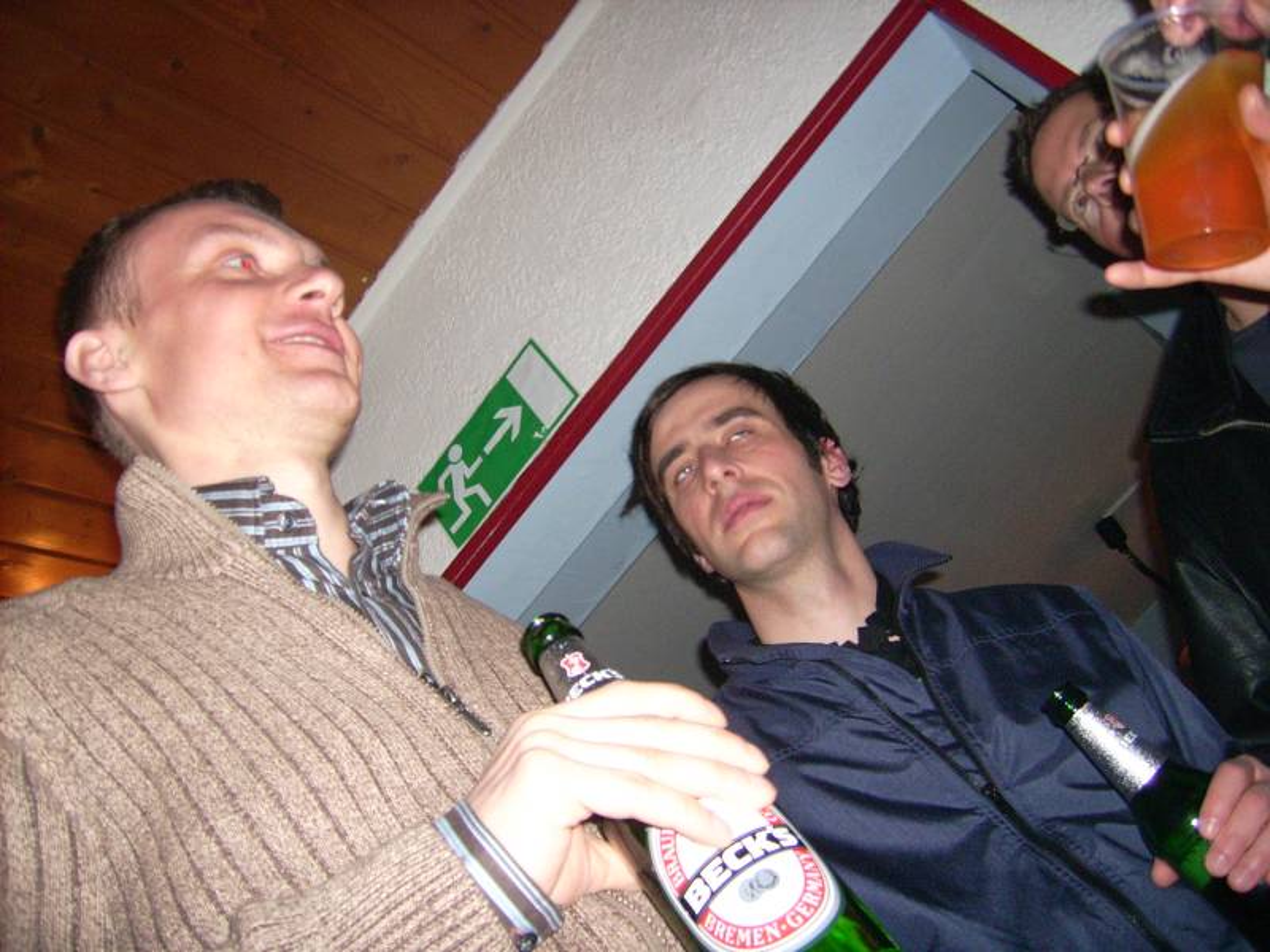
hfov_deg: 52.6
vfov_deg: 40.7
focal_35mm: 35
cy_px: 476
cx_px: 635
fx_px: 1284
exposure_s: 1/60
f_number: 2.8
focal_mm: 5.95
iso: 100
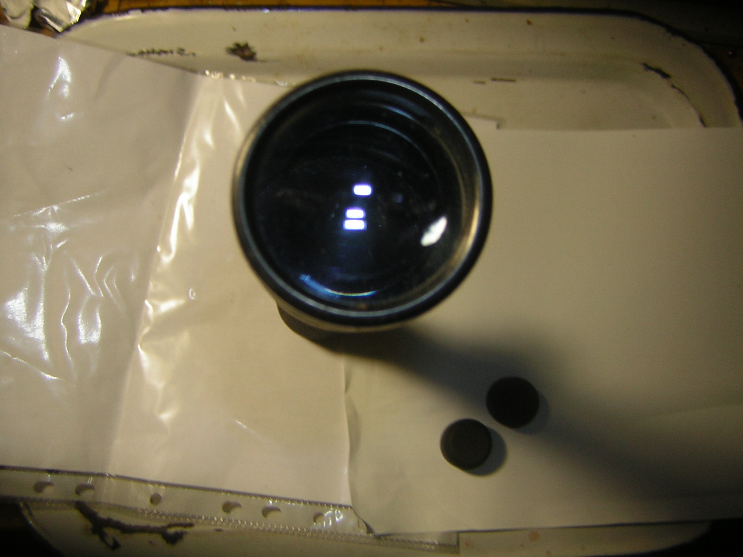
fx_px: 773
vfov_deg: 39.7
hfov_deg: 51.4
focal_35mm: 36
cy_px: 278
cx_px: 372
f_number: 2.6
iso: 50
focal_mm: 4.7
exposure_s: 1/30
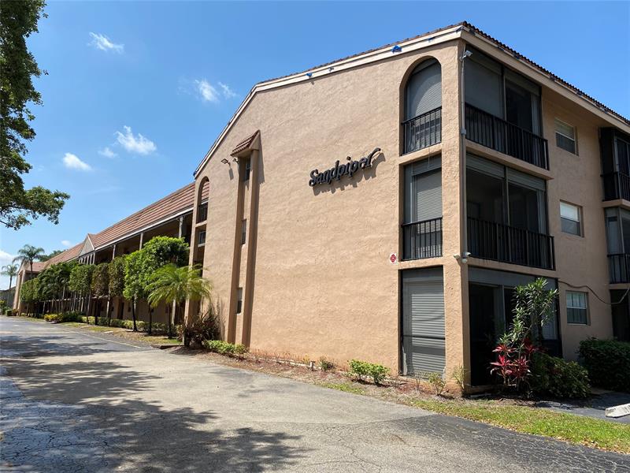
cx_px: 315
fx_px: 473
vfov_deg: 53.1
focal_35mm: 26
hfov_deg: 67.3
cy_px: 236
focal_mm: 4.25
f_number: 1.8
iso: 32
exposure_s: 1/3125
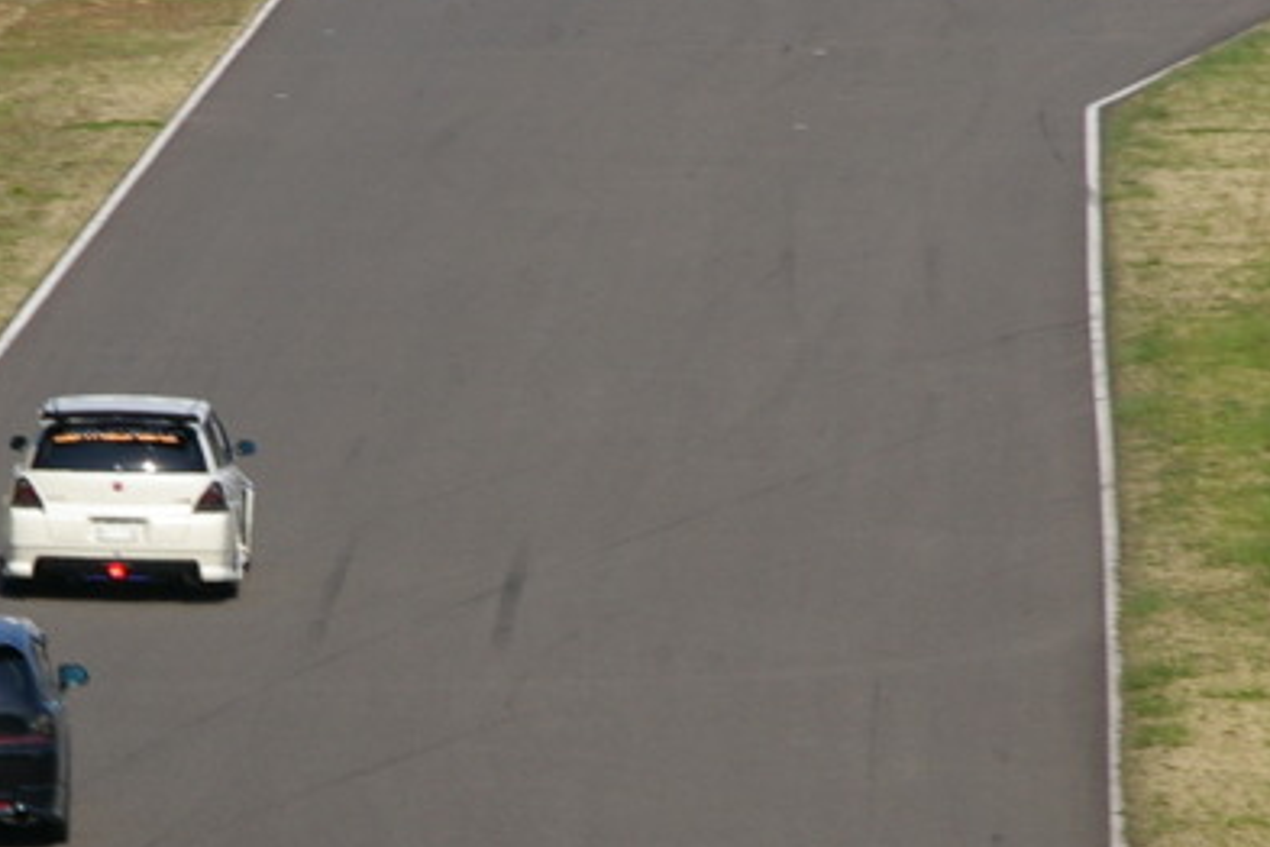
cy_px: 563
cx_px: 346
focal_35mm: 605
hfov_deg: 3.4
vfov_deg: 2.3
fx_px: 21352
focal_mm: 155
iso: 200
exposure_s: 1/125
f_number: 16
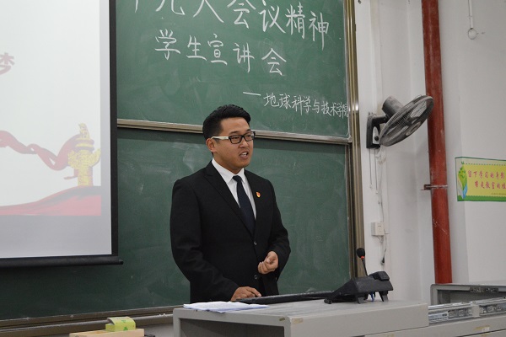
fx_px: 801
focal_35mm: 57
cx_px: 253
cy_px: 168
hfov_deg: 35.1
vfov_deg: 23.8
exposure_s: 1/160
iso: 3200
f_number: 4.8
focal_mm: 38
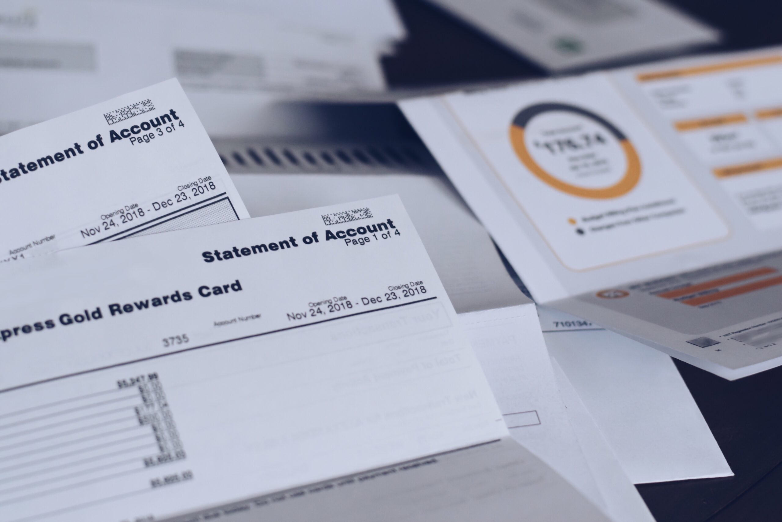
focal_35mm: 75
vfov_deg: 18.2
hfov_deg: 27.0
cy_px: 261
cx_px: 391
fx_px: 1629
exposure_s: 1/60
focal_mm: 50
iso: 800
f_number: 3.2
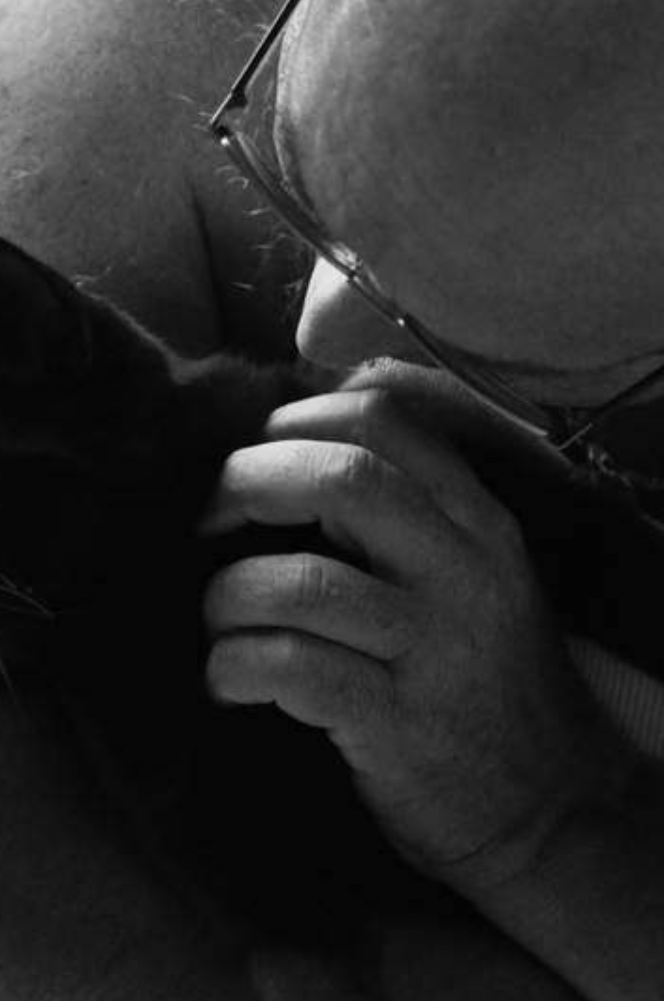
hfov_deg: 6.8
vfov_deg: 10.2
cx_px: 250
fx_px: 5607
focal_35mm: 202
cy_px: 418
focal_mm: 70
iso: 800
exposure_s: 1/320
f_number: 2.8
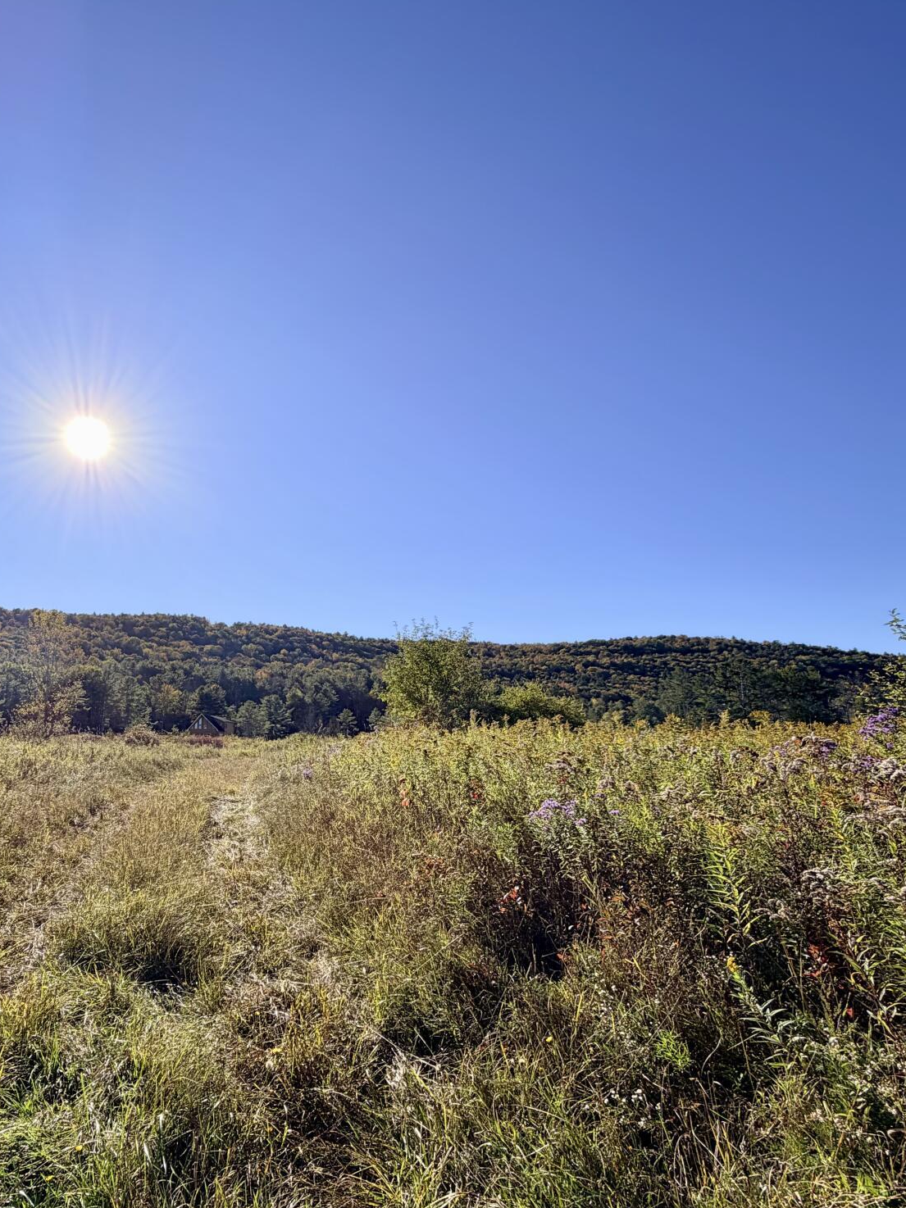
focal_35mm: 19
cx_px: 315
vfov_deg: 84.7
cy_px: 615
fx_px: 663
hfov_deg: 67.1
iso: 25
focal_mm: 2.22
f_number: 2.2
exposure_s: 1/970
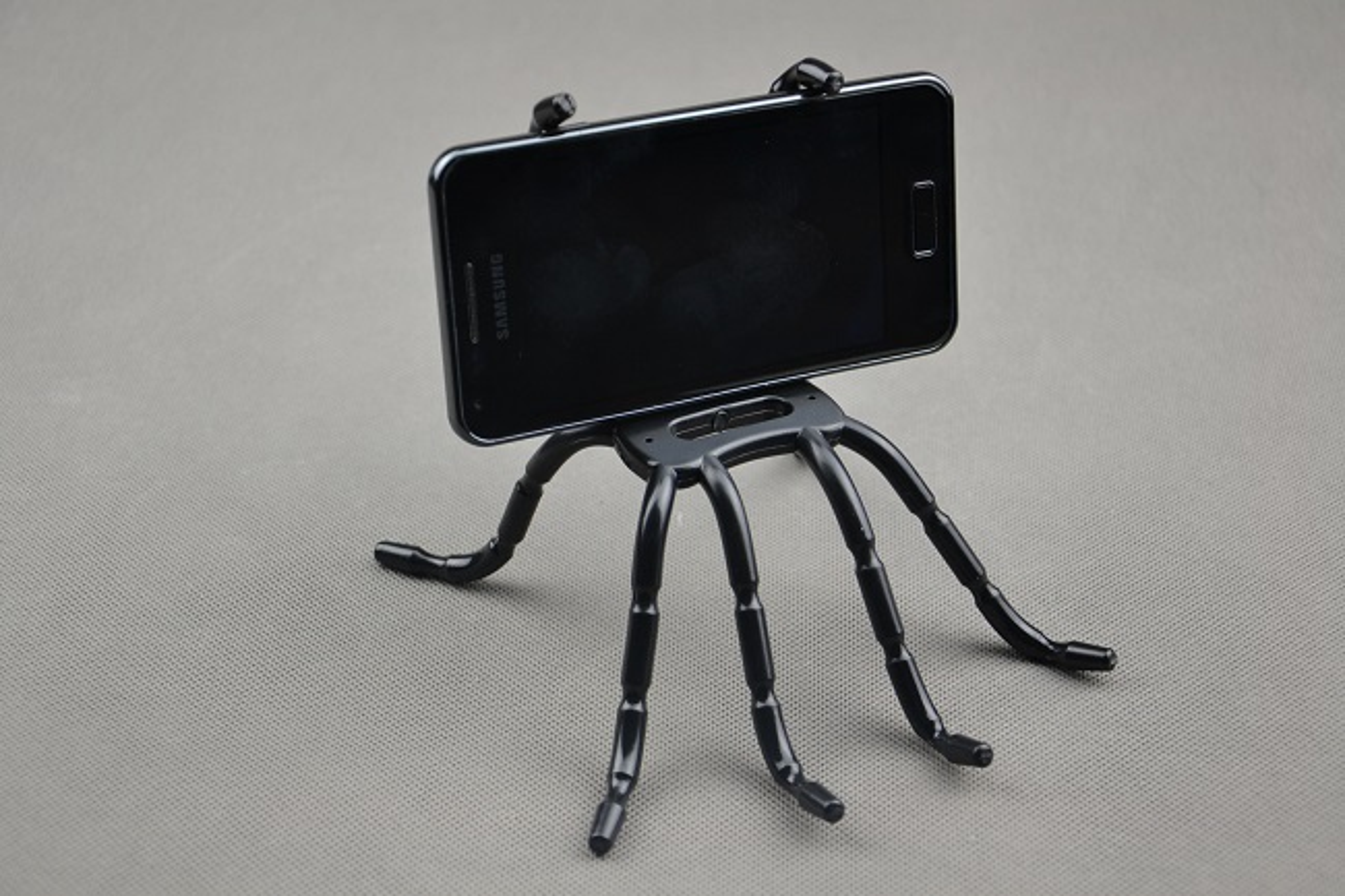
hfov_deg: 27.0
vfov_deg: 18.2
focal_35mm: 75
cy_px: 448
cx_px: 672
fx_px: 2801
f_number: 5
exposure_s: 1/100
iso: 400
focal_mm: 50
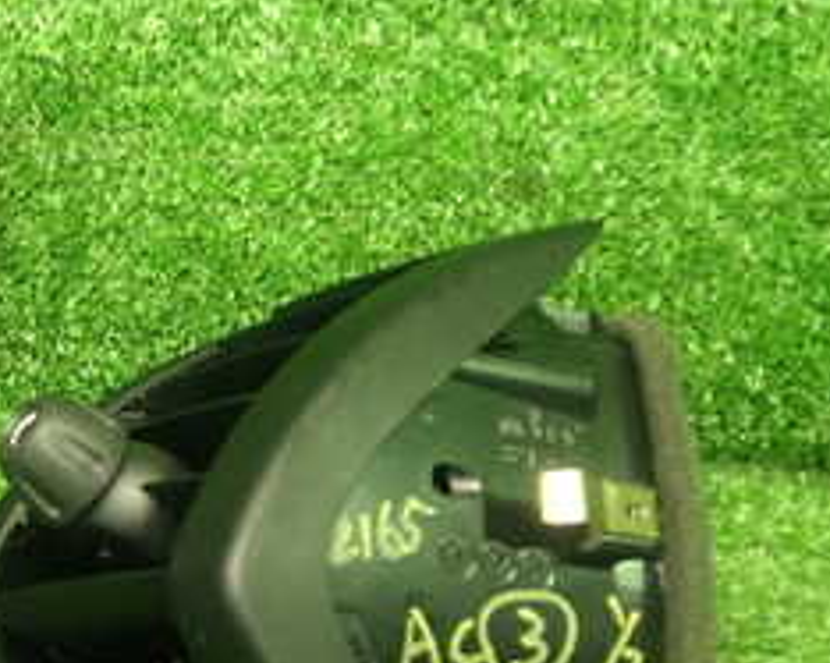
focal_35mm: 75
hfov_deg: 24.1
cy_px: 475
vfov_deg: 20.3
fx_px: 1842
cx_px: -35
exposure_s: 1/30
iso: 400
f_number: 2.3
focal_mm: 5.4
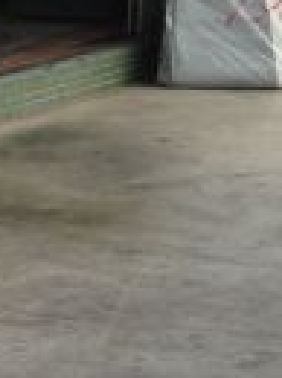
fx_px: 2049
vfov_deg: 9.9
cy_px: 714
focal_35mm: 188
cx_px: -262
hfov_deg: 7.6
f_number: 2.4
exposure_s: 1/120
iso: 64
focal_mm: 4.13
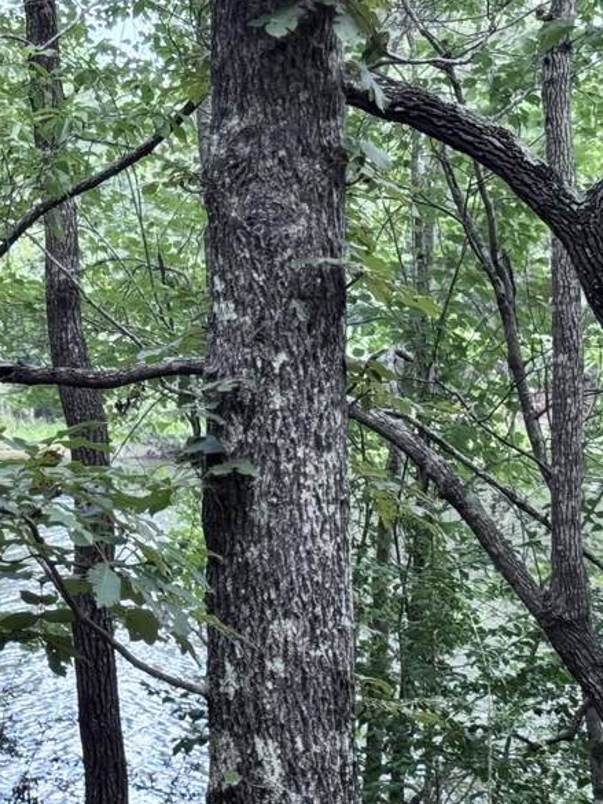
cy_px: 522
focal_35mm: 105
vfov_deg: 18.7
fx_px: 2438
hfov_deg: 13.5
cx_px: -217
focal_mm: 6.76
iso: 64
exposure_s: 1/366
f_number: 1.78
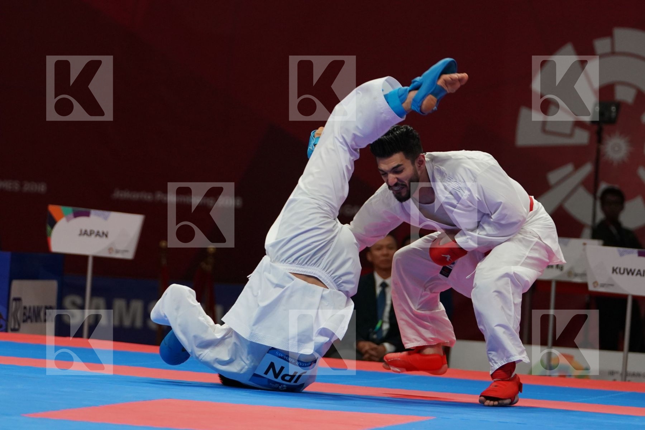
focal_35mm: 261
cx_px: 322
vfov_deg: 5.3
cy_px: 215
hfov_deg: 7.9
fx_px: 4676
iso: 2500
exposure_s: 1/1000
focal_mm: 174
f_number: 4
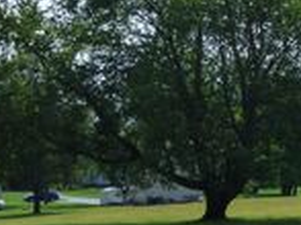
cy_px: 140
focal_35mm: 153
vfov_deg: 9.7
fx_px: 1329
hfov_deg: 12.9
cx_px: 125
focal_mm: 7.79
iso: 160
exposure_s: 1/1300
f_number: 3.7
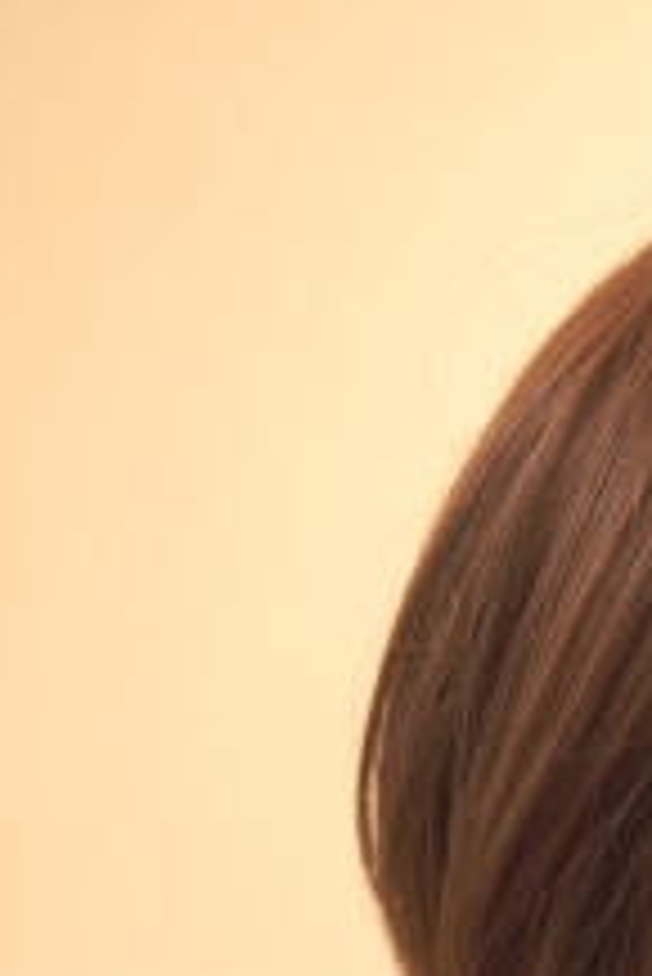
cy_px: 972
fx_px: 3286
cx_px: 733
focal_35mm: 121
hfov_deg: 11.2
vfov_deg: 16.5
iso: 400
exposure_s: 1/160
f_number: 2.2
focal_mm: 35
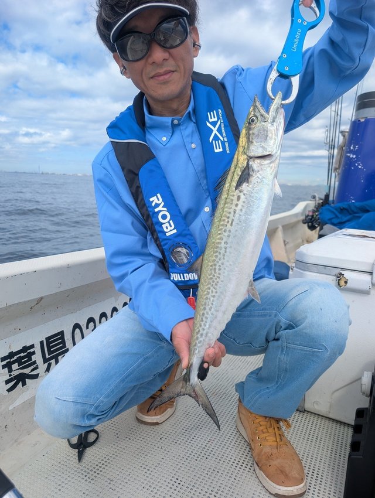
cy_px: 249
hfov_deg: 56.9
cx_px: 188
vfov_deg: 71.5
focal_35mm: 24
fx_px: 346
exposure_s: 1/867
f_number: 1.68
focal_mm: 6.9
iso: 19
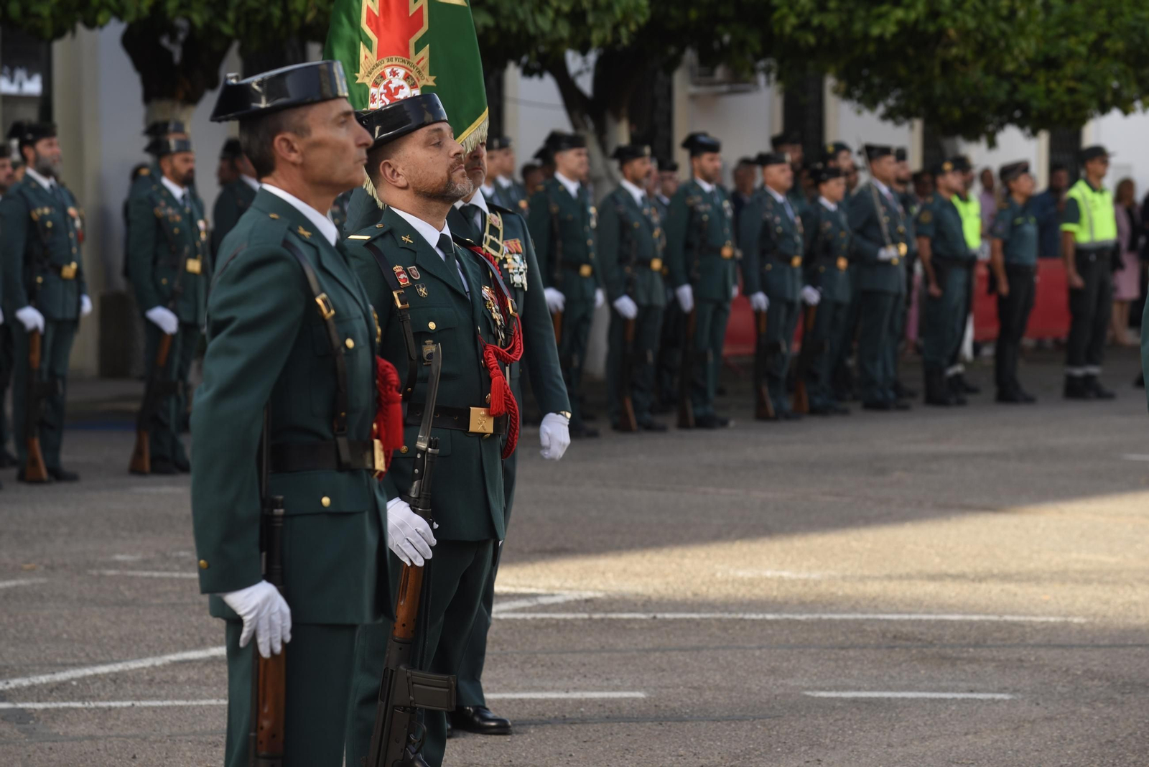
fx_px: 4470
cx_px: 574
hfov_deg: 14.6
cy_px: 384
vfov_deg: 9.8
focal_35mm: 140
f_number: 5
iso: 180
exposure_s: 1/250
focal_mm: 140
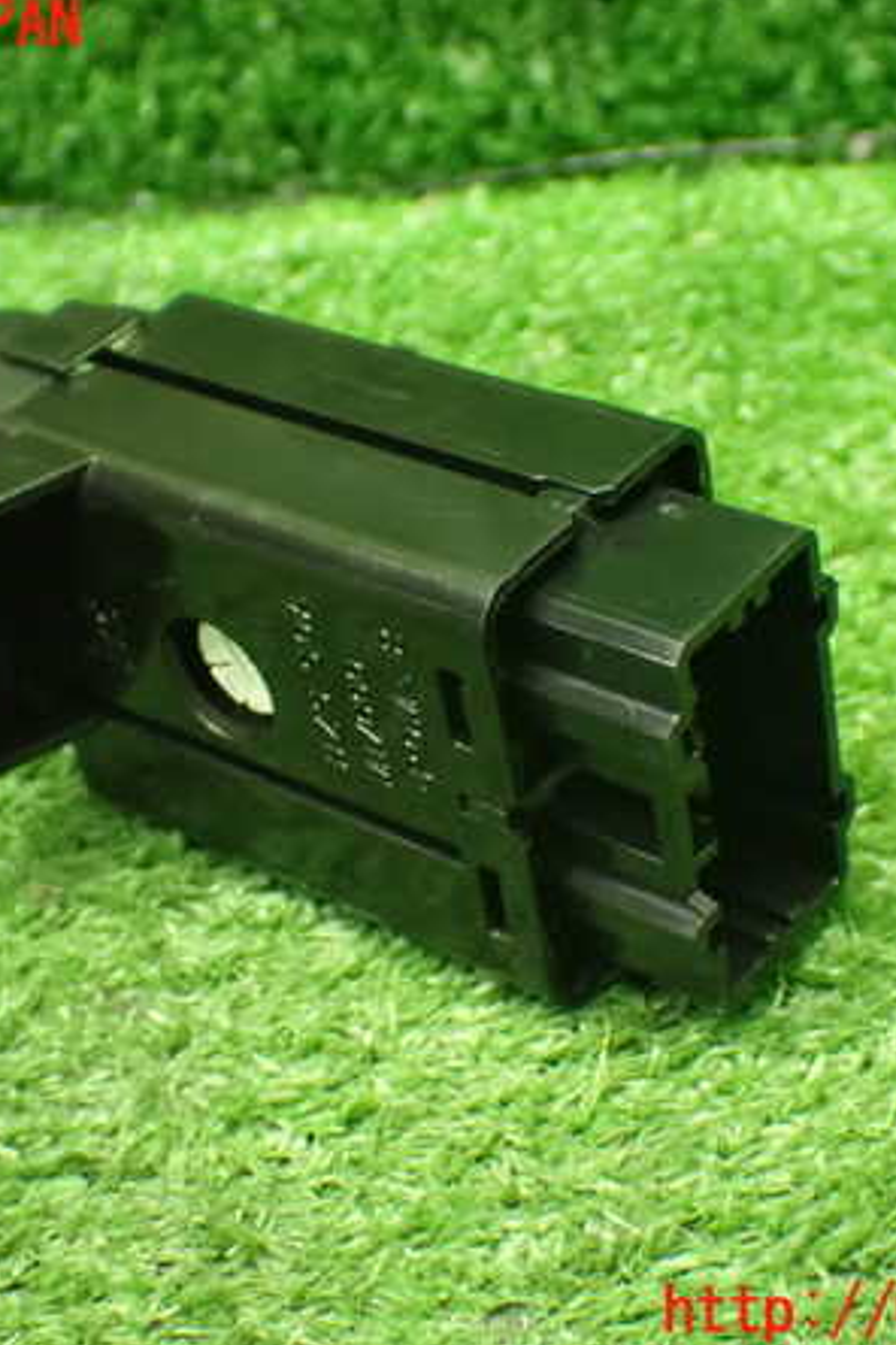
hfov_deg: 20.6
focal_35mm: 66
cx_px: 439
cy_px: 669
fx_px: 2464
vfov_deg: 30.5
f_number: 3.1
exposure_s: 1/50
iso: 1250
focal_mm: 8.4
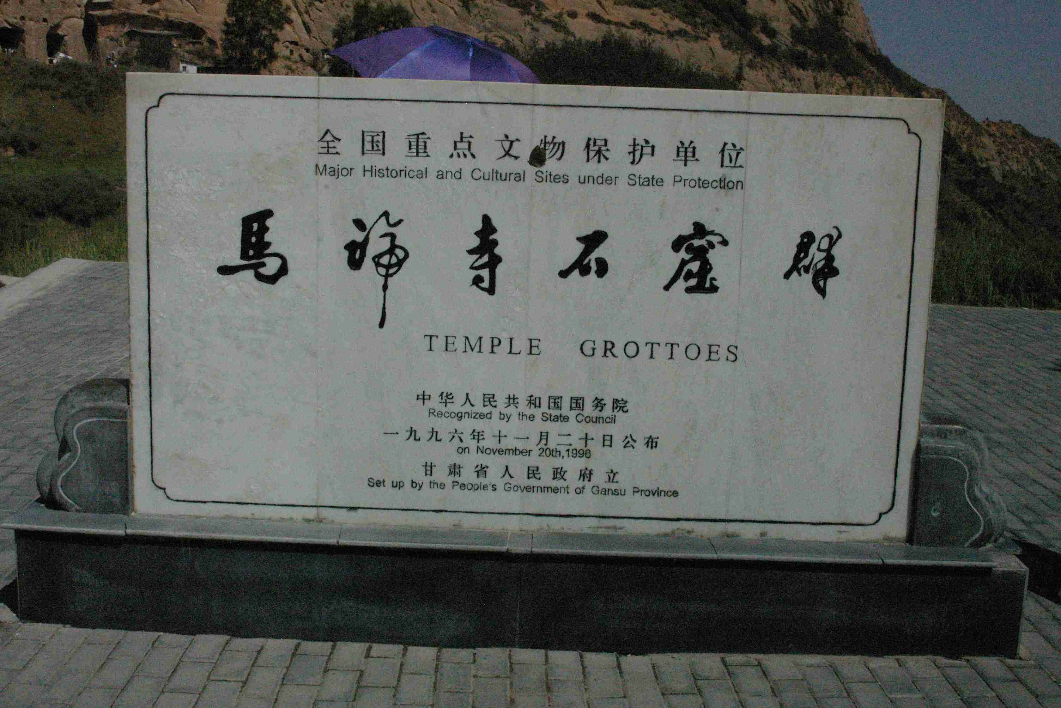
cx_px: 530
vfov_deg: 31.9
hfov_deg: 46.4
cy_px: 354
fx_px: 1238
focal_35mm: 42
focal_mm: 28
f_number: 22
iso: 3200
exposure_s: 1/4000
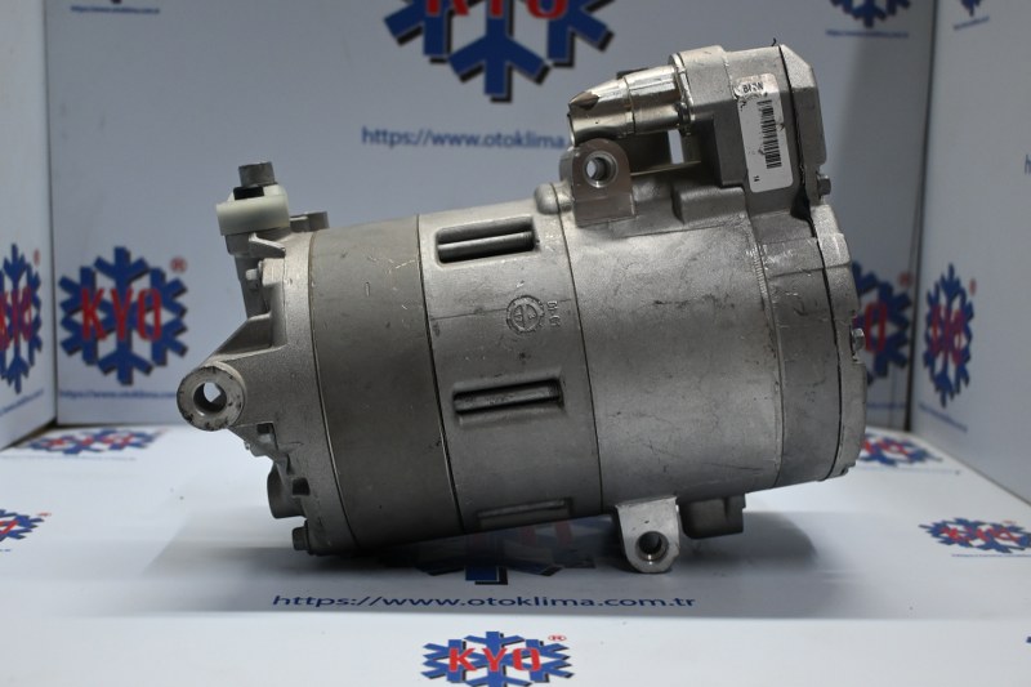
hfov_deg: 46.4
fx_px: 1203
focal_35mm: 42
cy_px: 344
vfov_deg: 31.9
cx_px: 516
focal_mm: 28
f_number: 4.5
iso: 1000
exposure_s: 1/125
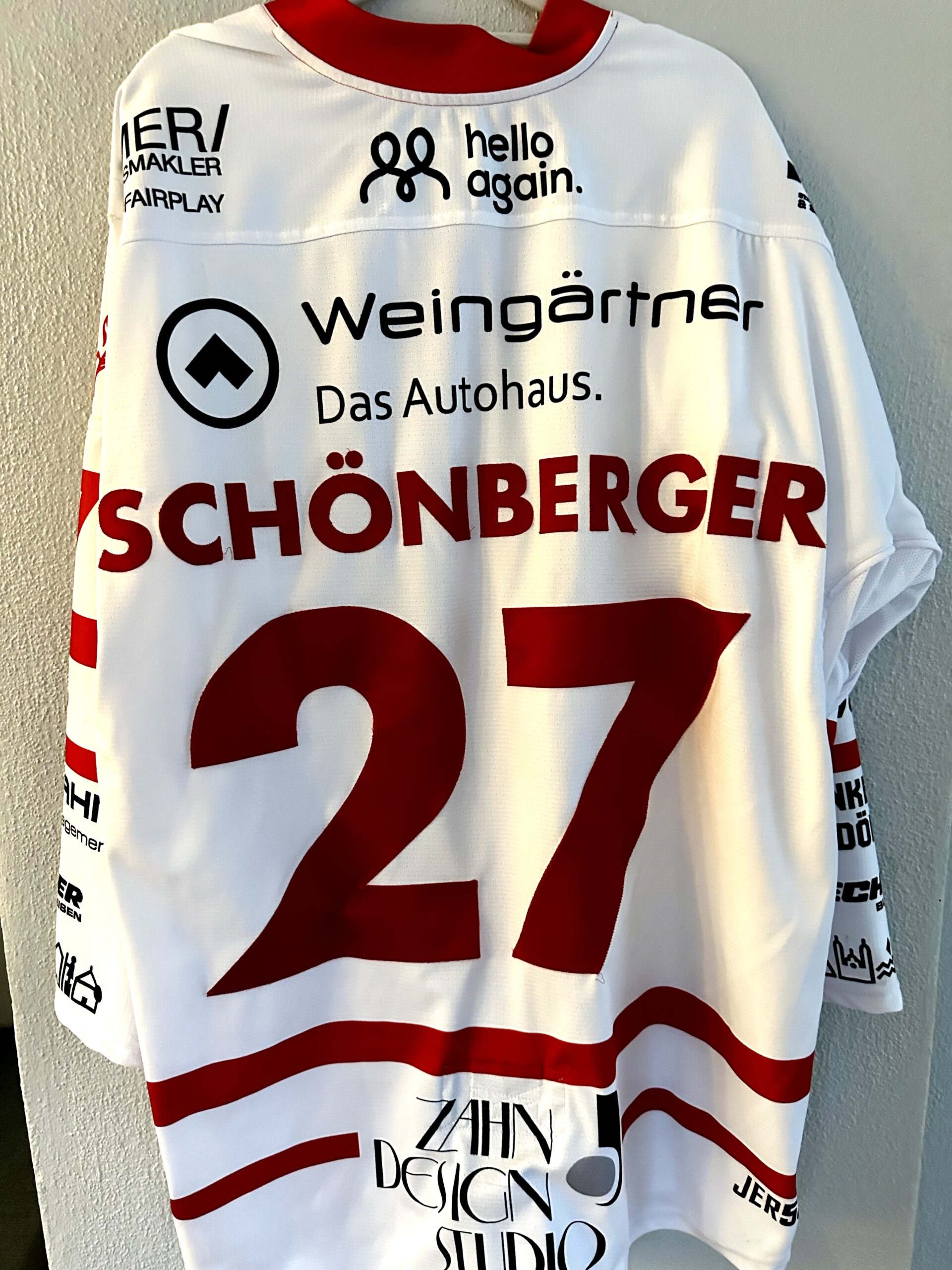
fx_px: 880
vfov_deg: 71.6
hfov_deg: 56.8
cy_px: 635
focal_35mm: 24
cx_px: 476
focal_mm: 6.86
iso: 1000
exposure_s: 1/48
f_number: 1.78
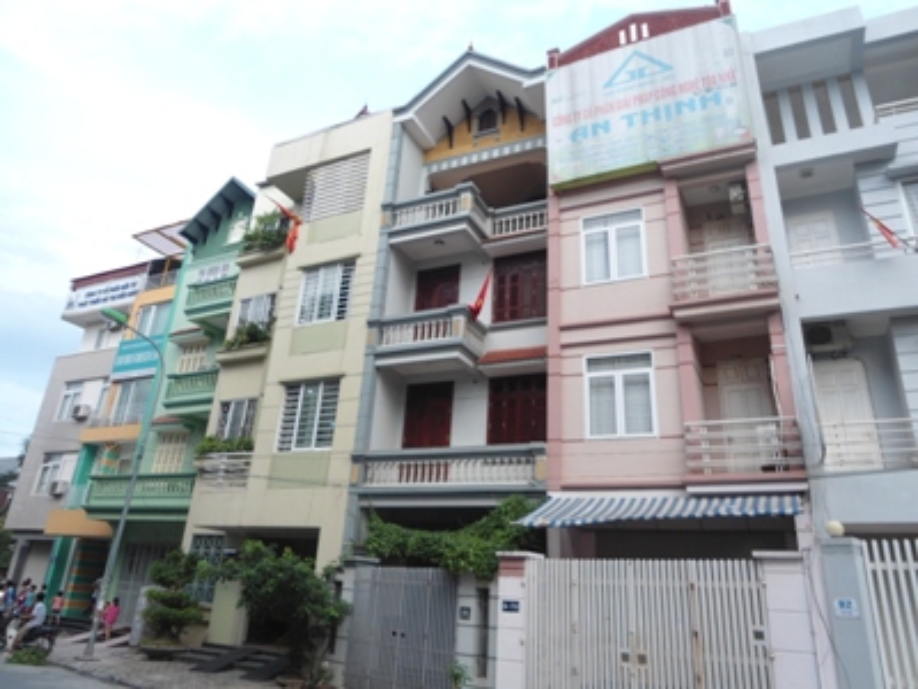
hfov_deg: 67.3
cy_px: 344
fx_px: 690
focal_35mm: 26
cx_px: 459
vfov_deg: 53.1
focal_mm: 4.7
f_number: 2.8
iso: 80
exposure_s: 1/30
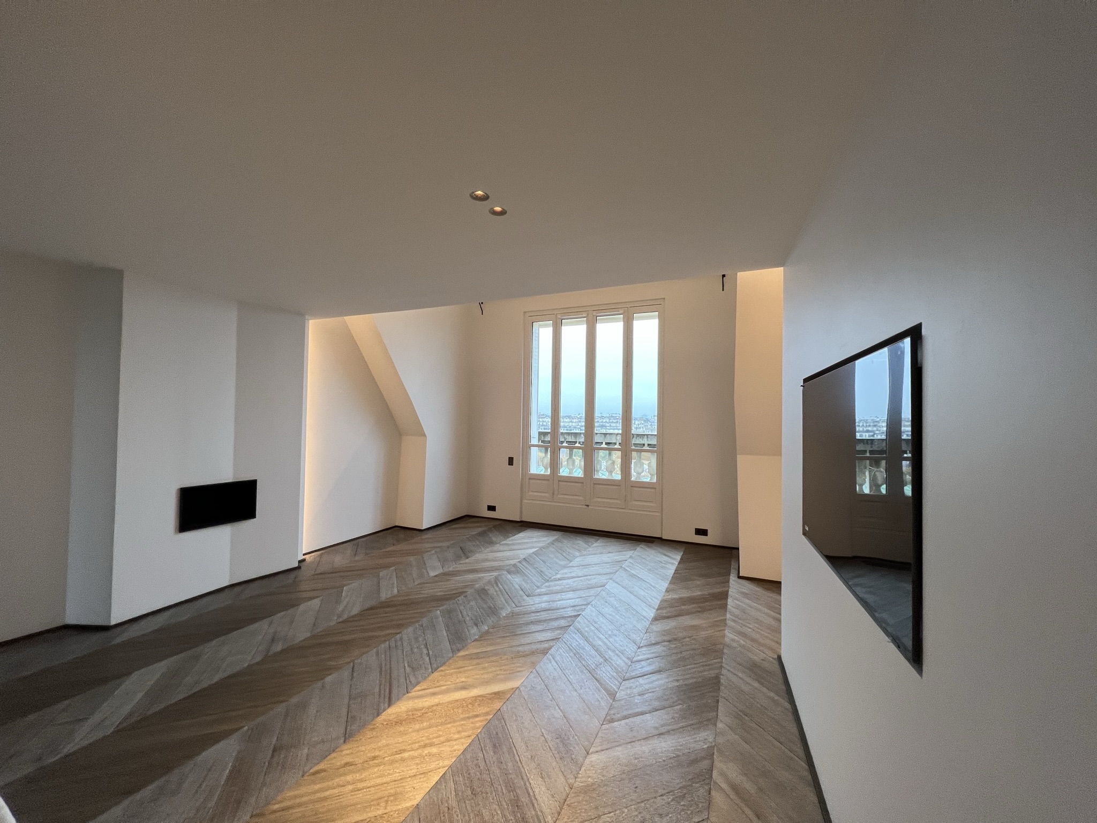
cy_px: 412
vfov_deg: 89.9
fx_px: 412
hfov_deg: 106.2
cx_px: 548
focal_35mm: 13
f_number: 1.8
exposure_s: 1/121
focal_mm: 1.57
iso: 160
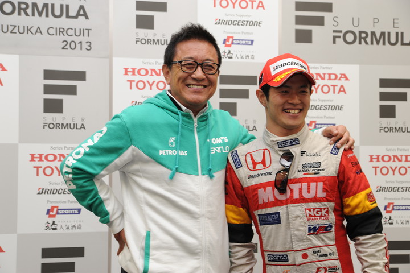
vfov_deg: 23.4
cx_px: 205
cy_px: 136
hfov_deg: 34.5
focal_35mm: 58
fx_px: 661
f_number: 5.6
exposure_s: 1/60
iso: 400
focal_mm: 58
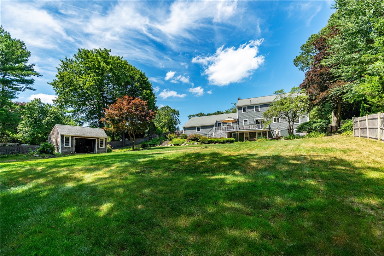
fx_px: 171
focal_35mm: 16
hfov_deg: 96.7
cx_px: 192
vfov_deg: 73.7
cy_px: 128
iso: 100
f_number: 6.3
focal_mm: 16
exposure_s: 1/250
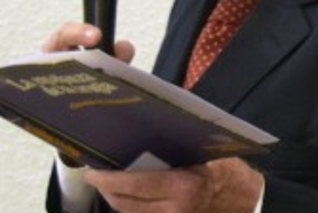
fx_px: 2761
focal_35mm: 312
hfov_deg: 6.3
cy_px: -26
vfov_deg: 4.4
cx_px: 731
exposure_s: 1/60
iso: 1400
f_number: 4.5
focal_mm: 34
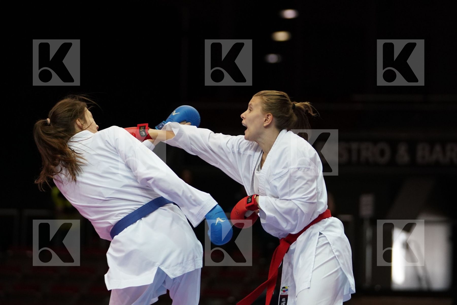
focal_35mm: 199
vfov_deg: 6.9
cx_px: 228
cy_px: 152
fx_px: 2526
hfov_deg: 10.3
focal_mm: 133
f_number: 2.8
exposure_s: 1/1000
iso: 2500
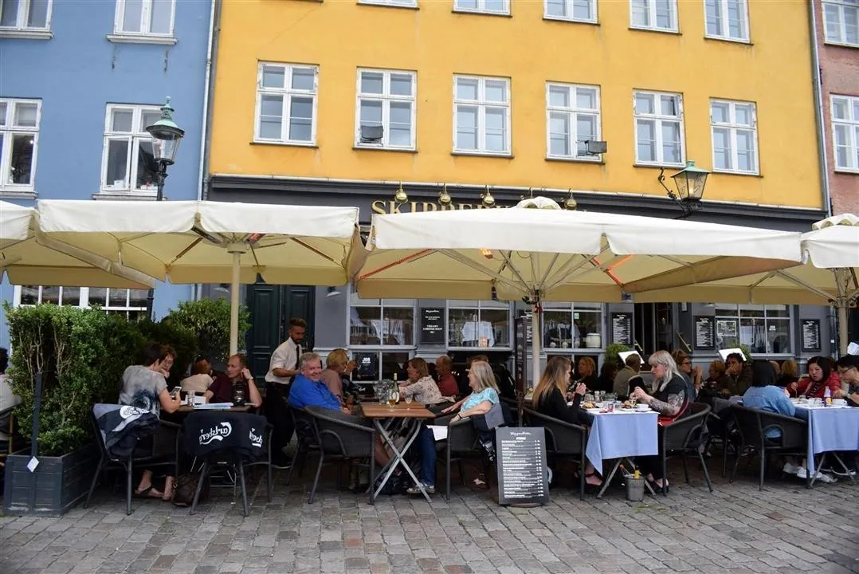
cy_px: 287
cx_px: 430
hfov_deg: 67.4
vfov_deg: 48.0
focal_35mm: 27
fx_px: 645
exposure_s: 1/160
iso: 400
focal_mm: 18
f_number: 6.3
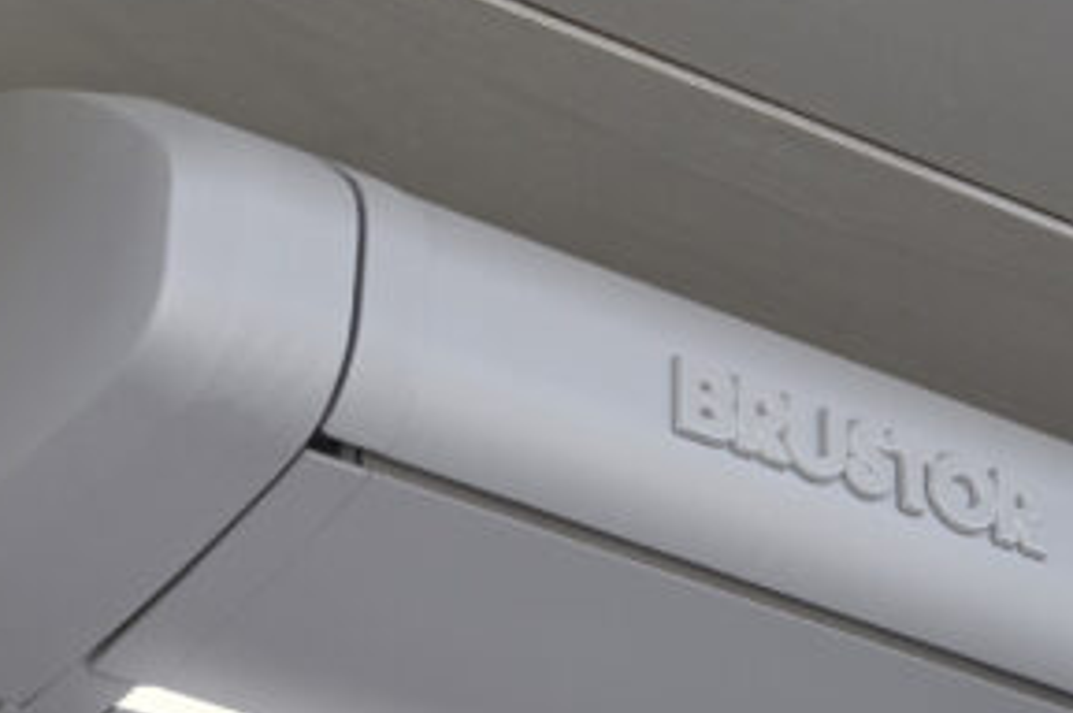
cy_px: 533
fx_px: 4253
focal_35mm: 143
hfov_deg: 14.3
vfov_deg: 9.6
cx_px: 193
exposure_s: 1/15
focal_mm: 55
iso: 100
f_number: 14
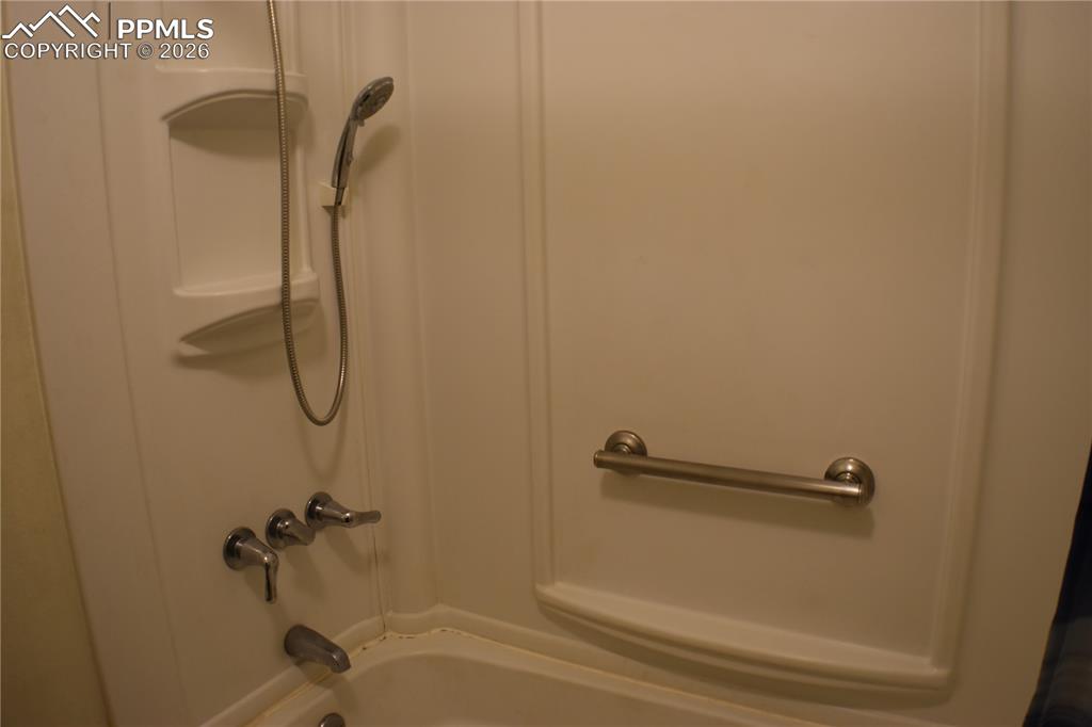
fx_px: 1092
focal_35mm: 36
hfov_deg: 53.1
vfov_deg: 36.8
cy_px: 364
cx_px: 546
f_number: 4
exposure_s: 1/60
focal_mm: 24
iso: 400
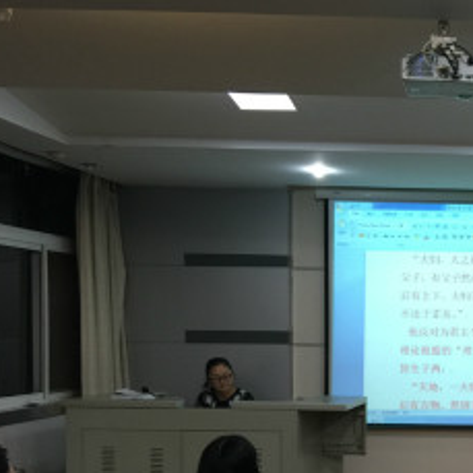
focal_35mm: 62
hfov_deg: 25.3
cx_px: 545
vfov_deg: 27.1
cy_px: 391
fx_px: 958
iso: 40
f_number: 2.2
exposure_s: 1/17
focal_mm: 4.15
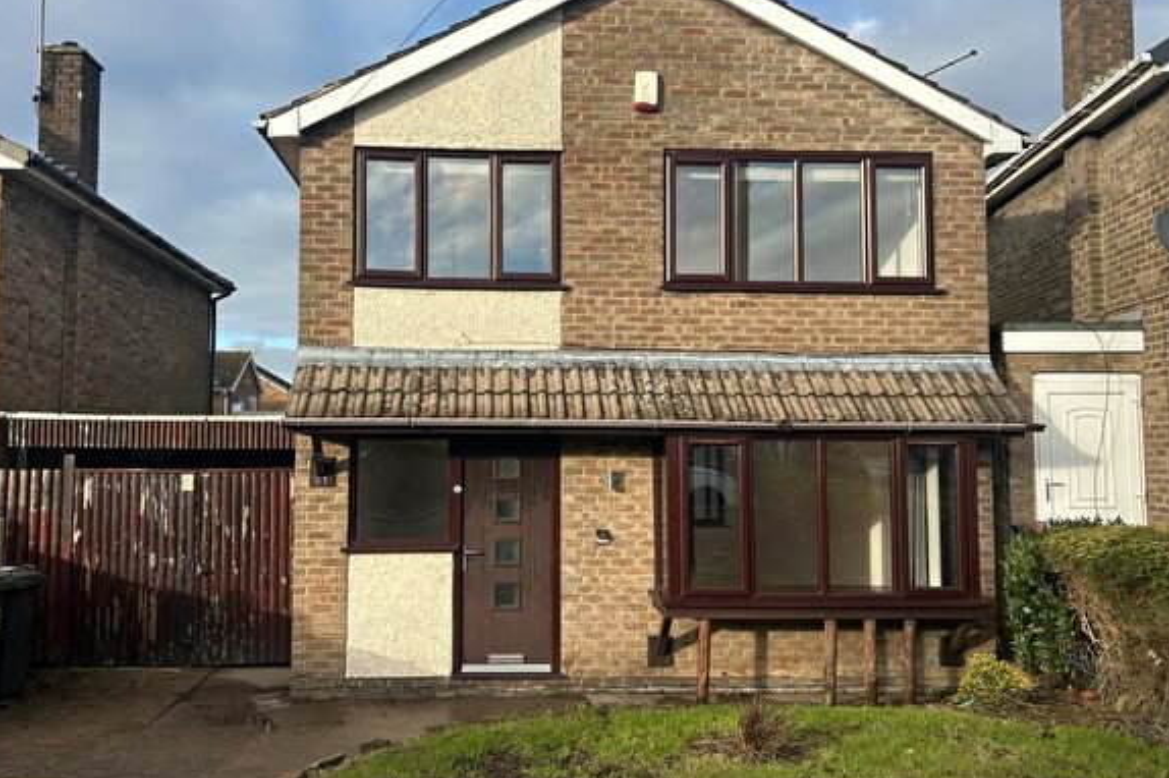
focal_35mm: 33
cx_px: 530
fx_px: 1071
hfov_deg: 57.2
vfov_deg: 39.9
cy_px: 359
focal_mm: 5.7
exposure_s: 1/1751
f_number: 1.5
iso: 50
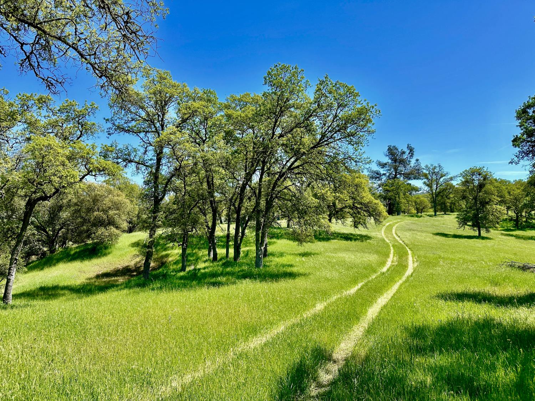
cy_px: 200
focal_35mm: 24
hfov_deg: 71.6
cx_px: 268
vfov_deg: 56.8
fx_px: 371
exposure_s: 1/2882
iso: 80
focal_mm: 6.86
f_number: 1.78
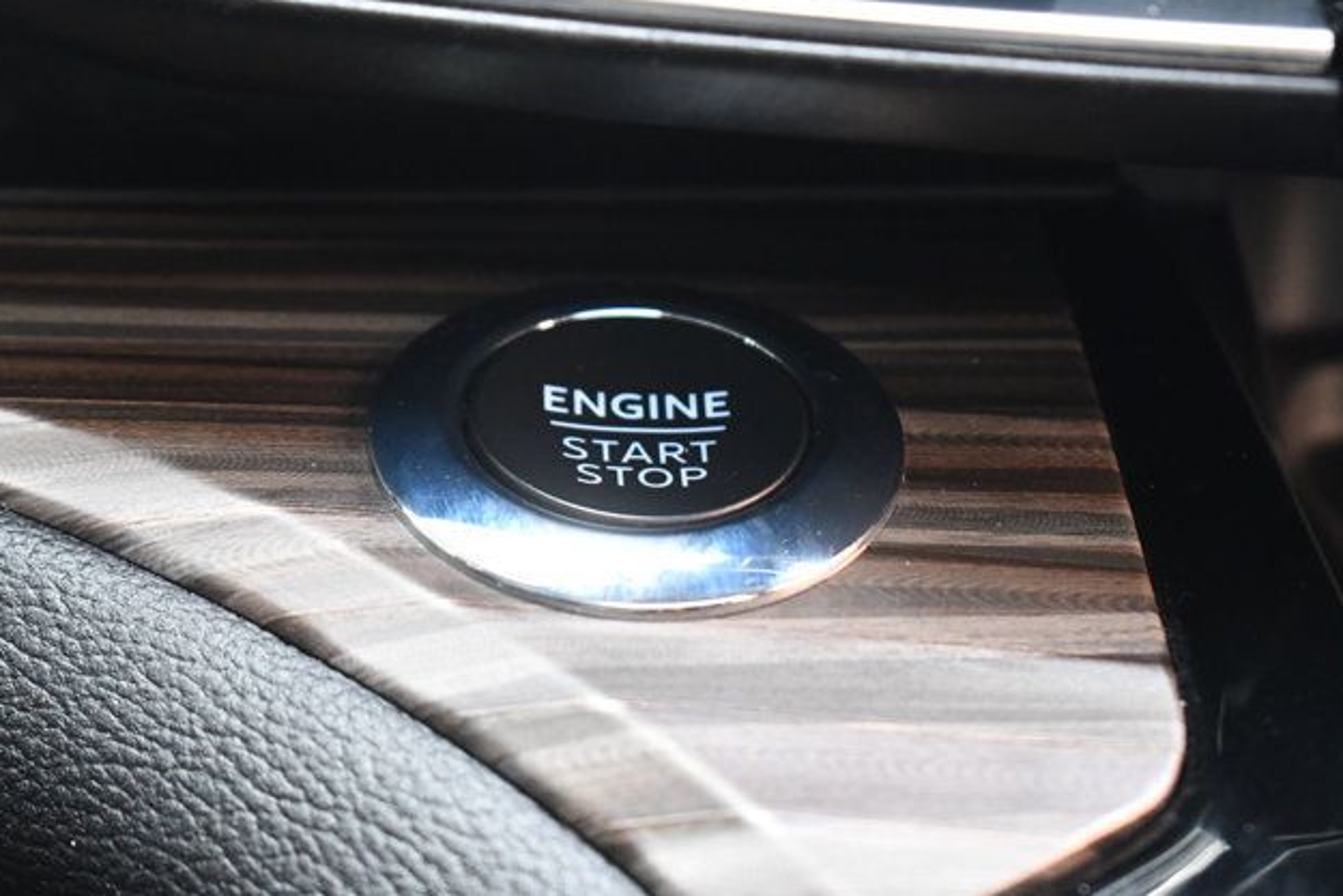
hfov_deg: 24.2
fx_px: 3134
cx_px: 673
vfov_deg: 16.3
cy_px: 446
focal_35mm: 84
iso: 3200
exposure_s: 1/80
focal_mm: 55
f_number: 5.6
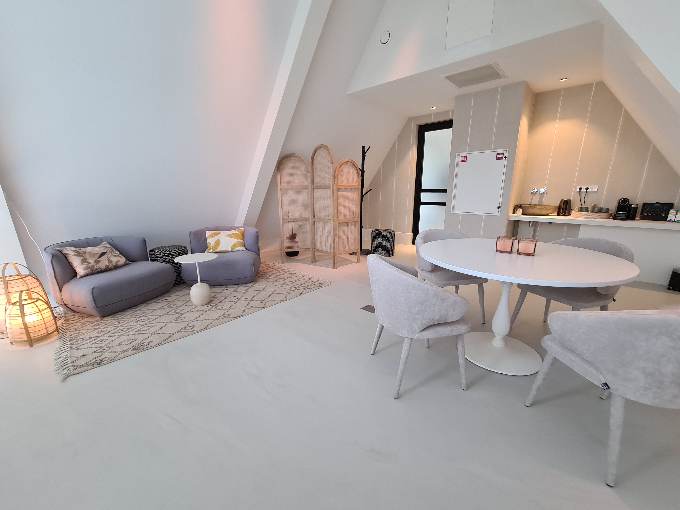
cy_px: 255
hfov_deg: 106.2
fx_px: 255
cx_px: 340
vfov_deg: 89.9
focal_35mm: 13
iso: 320
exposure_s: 1/50
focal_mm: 2.2
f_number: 2.2
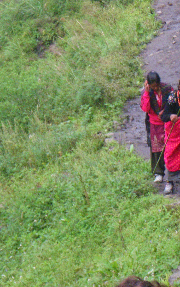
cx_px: 132
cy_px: 90
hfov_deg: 6.1
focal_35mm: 215
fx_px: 1687
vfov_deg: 9.7
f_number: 5
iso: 320
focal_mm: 16.7
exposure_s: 1/125
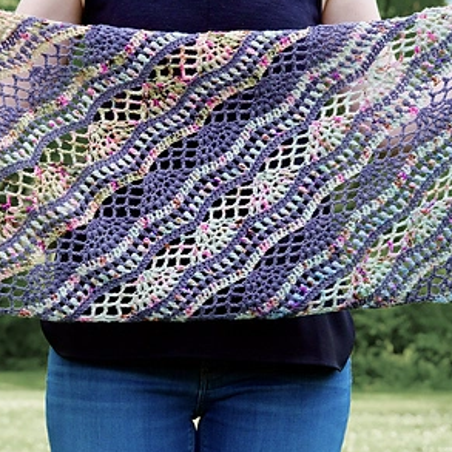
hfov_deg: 16.7
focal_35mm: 104
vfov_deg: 16.7
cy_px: 258
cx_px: 211
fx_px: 1536
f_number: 5
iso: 320
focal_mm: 37.6
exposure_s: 1/180
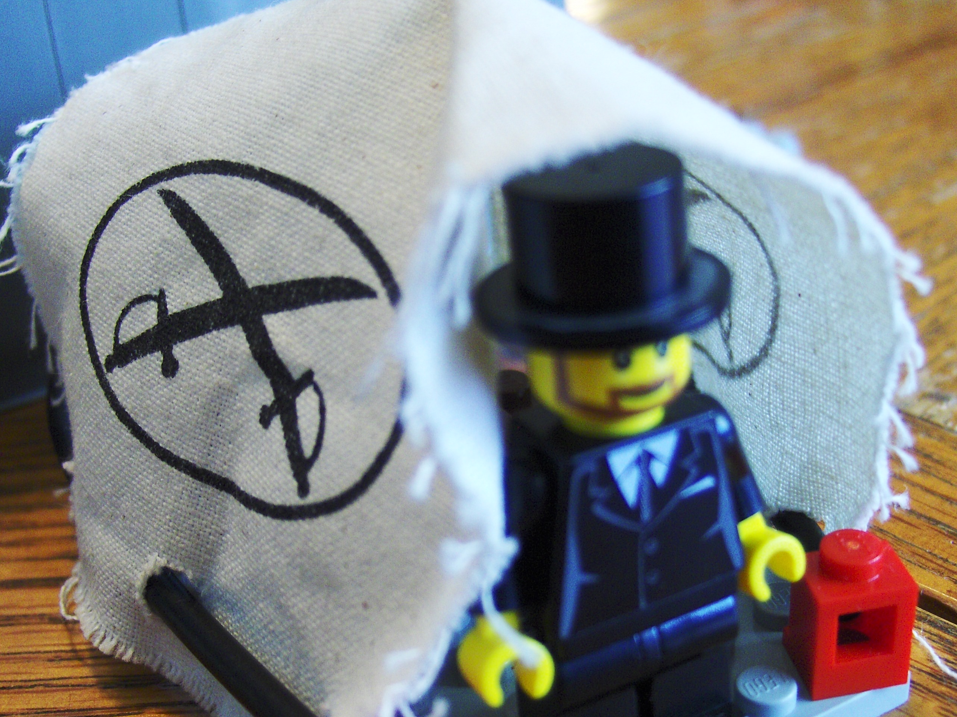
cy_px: 459
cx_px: 472
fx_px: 1382
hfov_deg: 38.2
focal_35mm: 50
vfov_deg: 29.0
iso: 200
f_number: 2.8
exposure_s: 1/23.9
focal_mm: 7.5
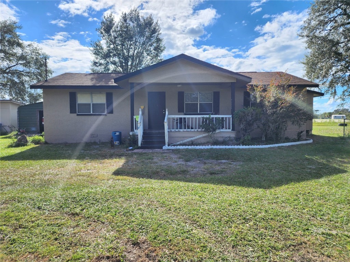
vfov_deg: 58.9
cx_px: 175
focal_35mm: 23
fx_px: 233
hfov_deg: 73.9
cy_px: 131
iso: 12
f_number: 1.8
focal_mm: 6.4
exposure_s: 1/2000
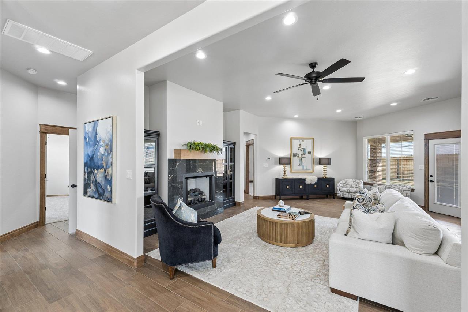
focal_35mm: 15
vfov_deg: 77.3
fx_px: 195
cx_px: 234
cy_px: 156
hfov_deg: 100.4
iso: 200
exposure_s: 1/50
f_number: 7.1
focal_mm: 10
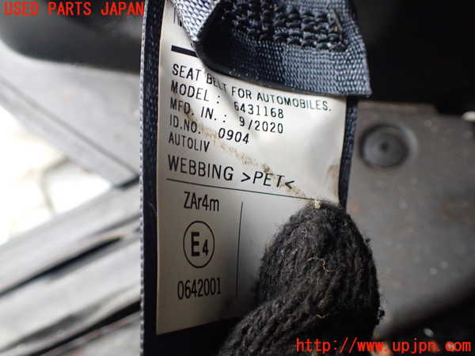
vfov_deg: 46.8
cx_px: 238
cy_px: 178
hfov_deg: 60.0
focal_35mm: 30
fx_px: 412
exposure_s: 1/125
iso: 500
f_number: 2.3
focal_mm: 5.4
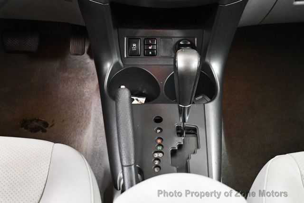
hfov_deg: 28.8
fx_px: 592
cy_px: 102
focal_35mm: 70
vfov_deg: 19.5
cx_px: 152
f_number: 4.5
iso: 6400
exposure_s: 1/60
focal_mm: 35
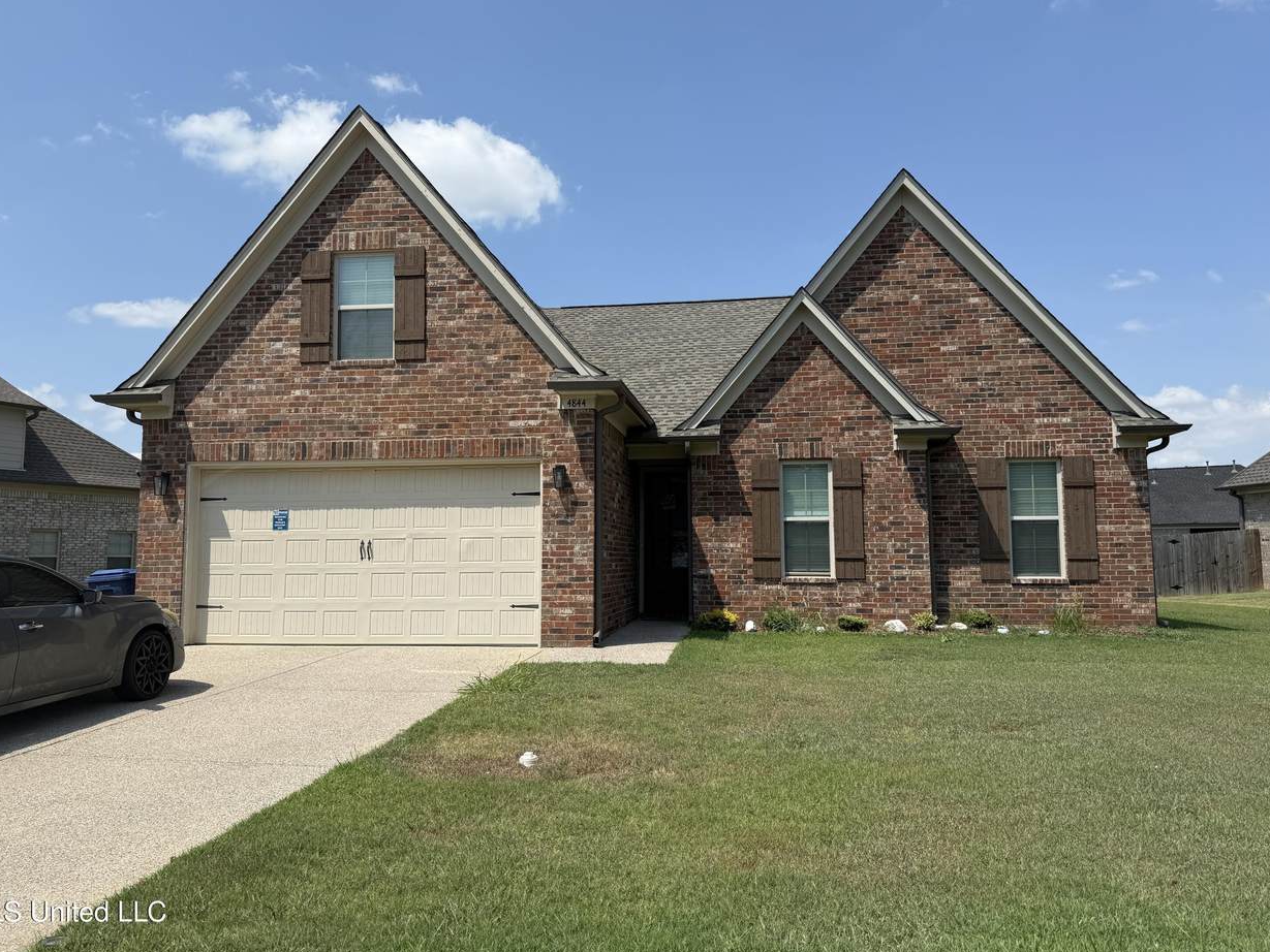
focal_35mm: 25
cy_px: 462
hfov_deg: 69.4
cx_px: 624
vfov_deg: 54.9
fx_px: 917
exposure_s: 1/4673
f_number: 1.78
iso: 80
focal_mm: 6.76
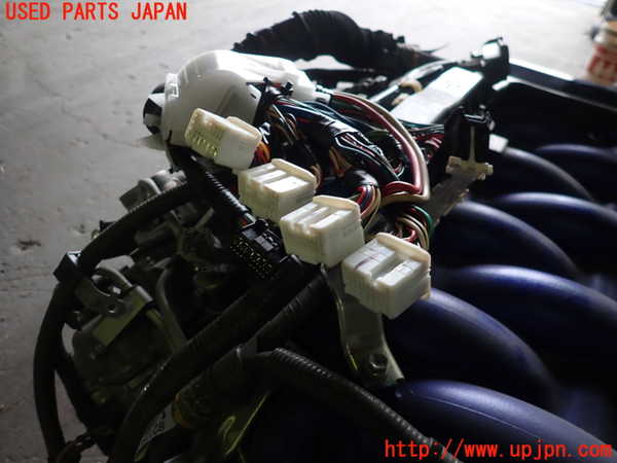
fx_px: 446
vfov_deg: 54.9
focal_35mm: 25
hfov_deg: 69.4
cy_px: 232
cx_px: 308
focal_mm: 4.5
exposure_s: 1/60
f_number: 2
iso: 100
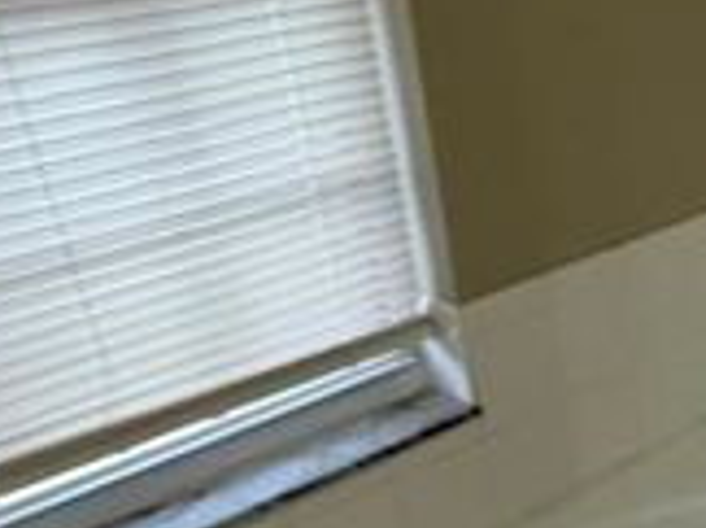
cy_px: 397
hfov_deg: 28.7
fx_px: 1242
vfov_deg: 23.7
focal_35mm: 61
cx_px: 778
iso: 320
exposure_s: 1/60
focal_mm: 2.22
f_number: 2.2
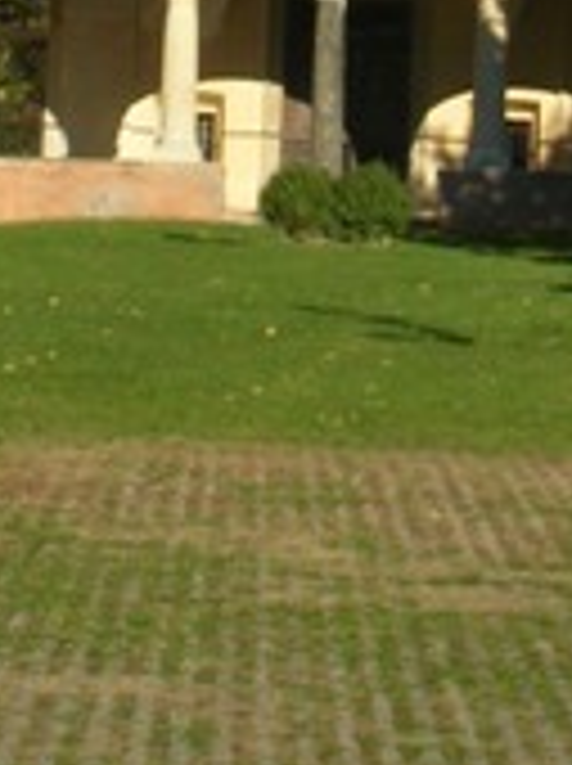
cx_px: 329
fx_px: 7488
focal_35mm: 339
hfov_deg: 4.4
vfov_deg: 5.8
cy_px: -612
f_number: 7.6
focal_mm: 15
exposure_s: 1/135
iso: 50
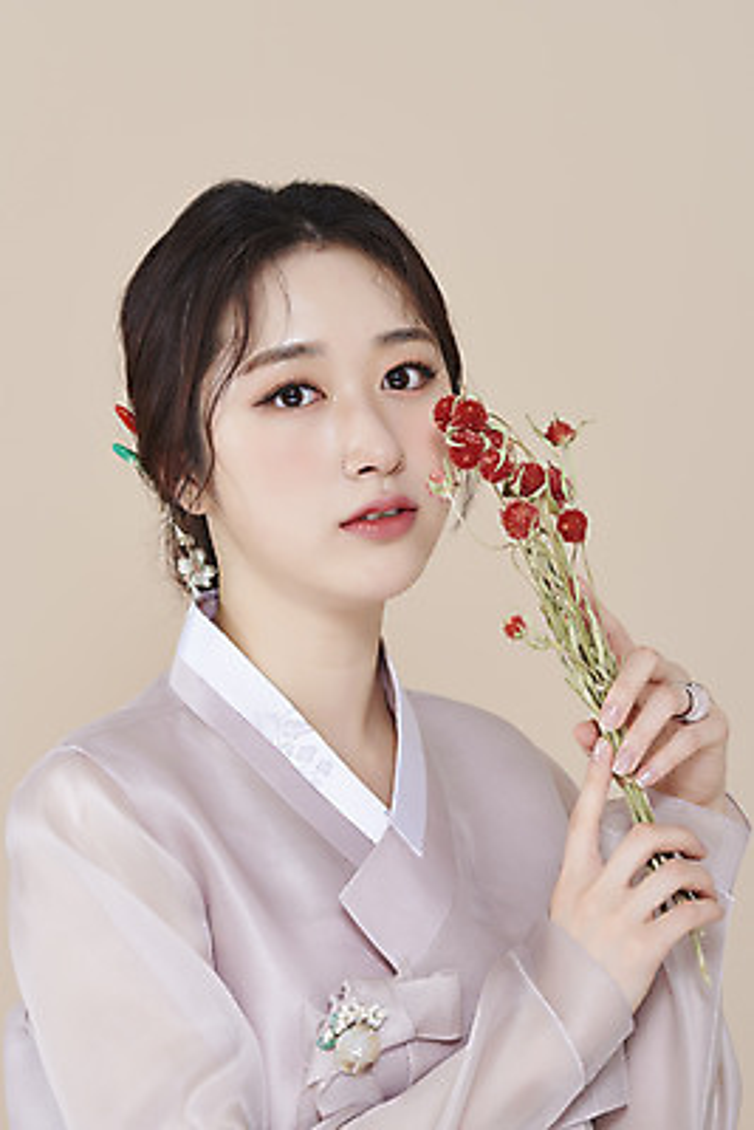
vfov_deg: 19.4
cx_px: 377
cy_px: 565
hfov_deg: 13.1
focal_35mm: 105
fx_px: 3296
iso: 64
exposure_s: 1/125
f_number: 11
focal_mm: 105
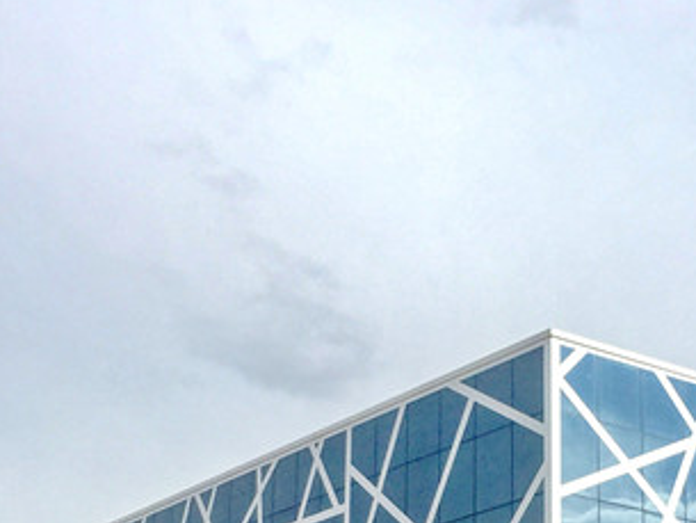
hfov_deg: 25.5
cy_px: 539
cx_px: 456
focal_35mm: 76
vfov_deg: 18.8
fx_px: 1529
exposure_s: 1/3300
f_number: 2.2
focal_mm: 4.15
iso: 32
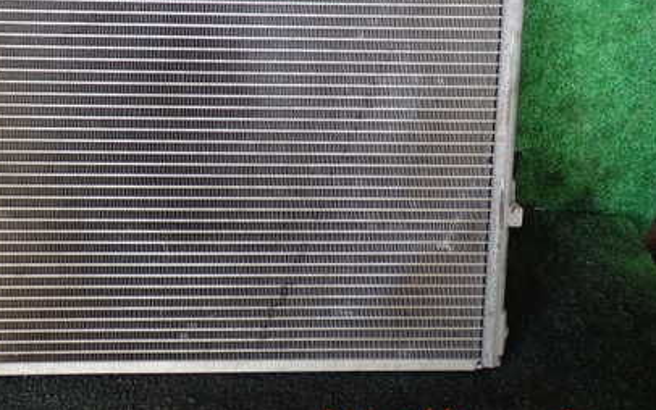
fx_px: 841
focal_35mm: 47
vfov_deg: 26.9
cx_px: 205
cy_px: 84
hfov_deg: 41.9
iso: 200
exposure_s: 1/60
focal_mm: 5.4
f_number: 2.3
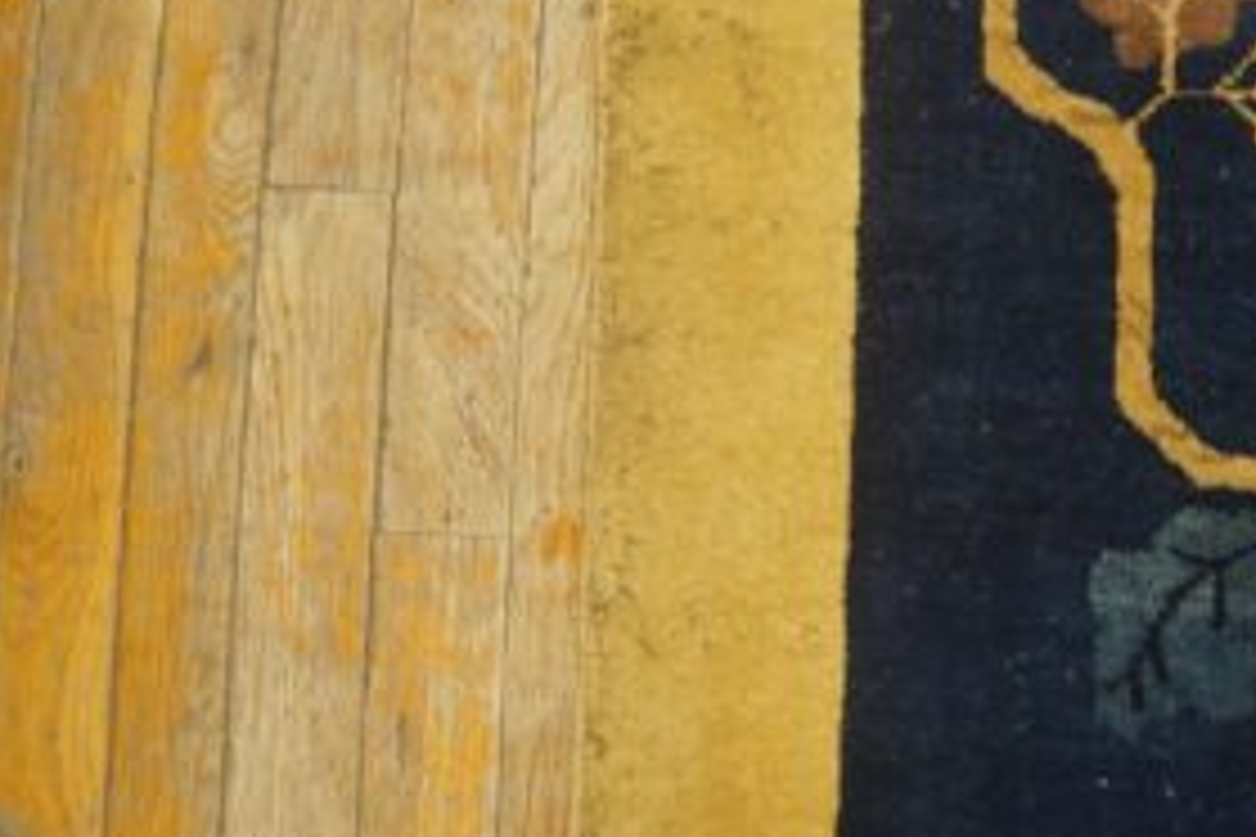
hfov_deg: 31.1
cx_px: 1342
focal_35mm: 58
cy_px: 182
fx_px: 2023
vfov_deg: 23.1
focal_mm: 18
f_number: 4
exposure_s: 1/60
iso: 1250
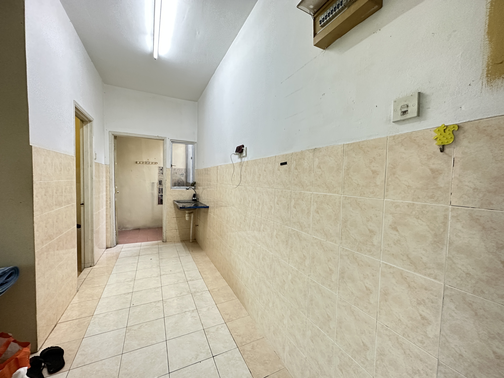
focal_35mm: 14
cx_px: 252
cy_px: 189
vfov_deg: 85.7
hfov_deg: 102.1
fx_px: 204
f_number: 2.2
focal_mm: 2.22
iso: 400
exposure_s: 1/50
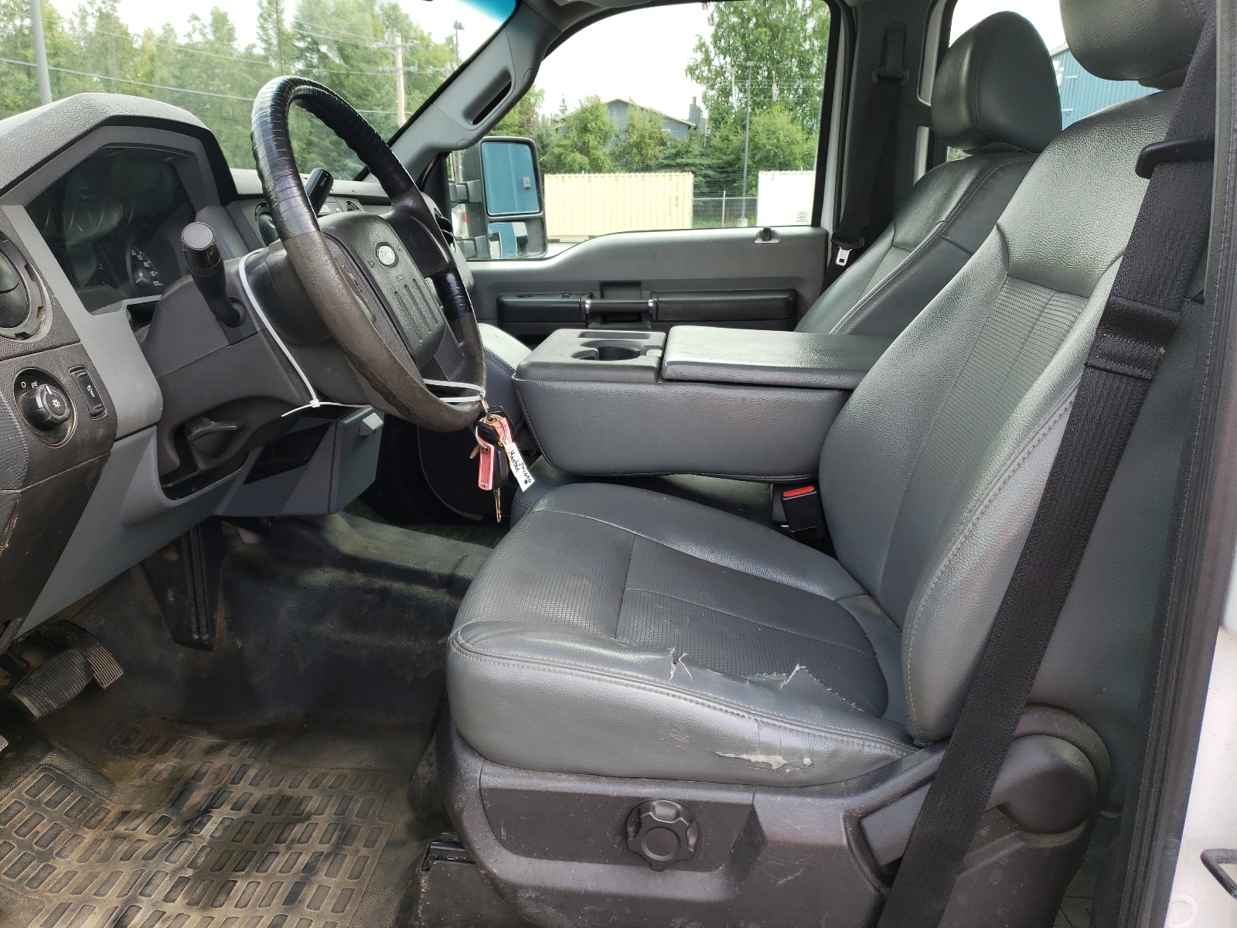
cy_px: 464
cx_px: 618
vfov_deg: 53.1
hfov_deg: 67.3
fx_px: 929
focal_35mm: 26
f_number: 1.5
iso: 50
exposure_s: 1/256
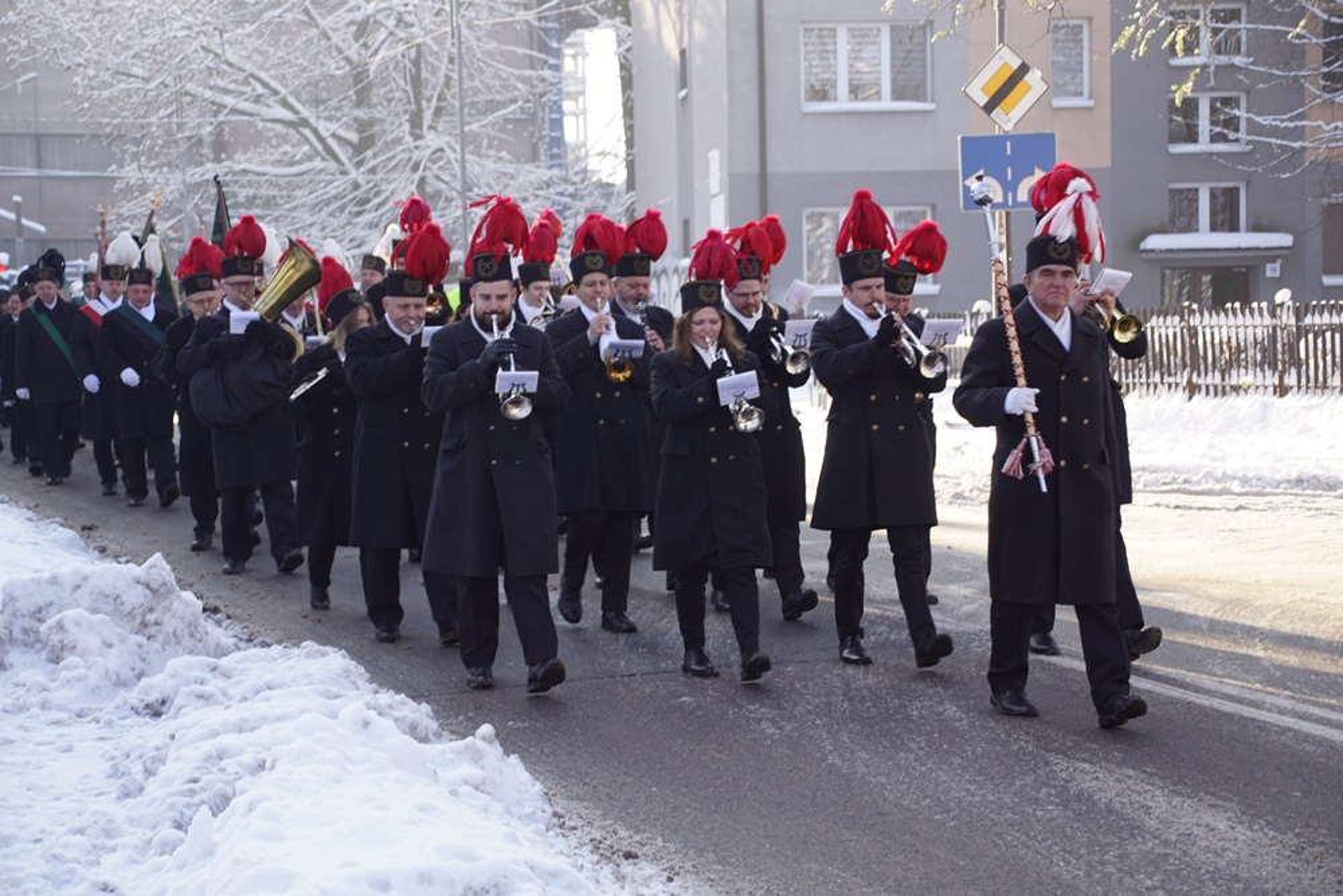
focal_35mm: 82
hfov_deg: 24.6
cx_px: 672
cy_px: 448
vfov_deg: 16.6
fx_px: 3078
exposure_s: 1/100
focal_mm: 55
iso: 125
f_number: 5
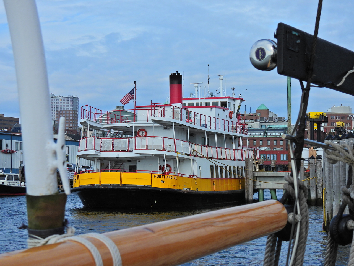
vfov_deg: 18.4
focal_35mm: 80
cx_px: 177
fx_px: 818
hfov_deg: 24.4
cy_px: 133
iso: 100
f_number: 3.5
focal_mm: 14.3
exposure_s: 1/1250
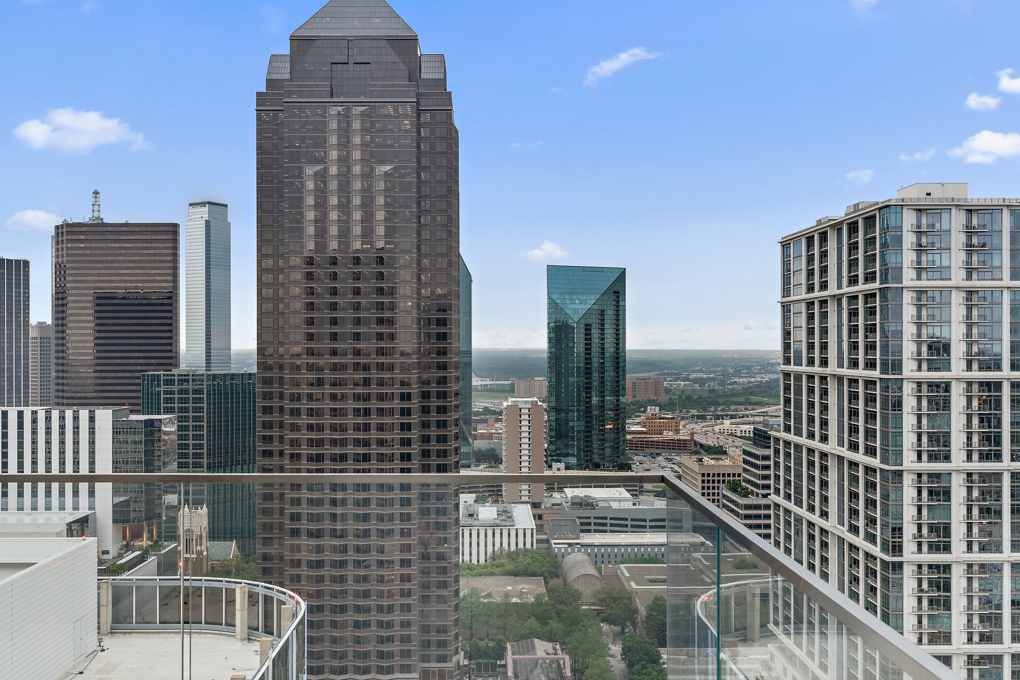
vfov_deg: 37.8
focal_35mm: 35
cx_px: 527
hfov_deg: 54.4
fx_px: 992
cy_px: 344
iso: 320
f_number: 9
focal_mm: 31
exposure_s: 1/3
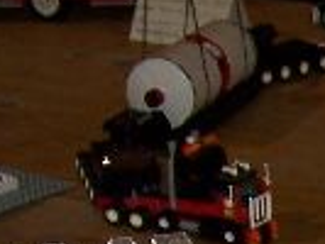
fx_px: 2124
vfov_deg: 6.2
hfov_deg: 8.5
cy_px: 634
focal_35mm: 226
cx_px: 562
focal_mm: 6.3
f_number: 2.8
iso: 140
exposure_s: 1/60
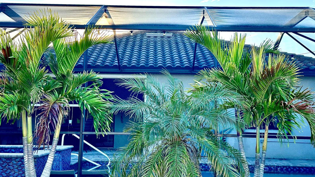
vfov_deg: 22.6
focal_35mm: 53
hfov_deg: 39.2
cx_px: 156
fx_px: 443
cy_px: 64
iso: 64
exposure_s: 1/1212
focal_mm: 6.86
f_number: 1.78
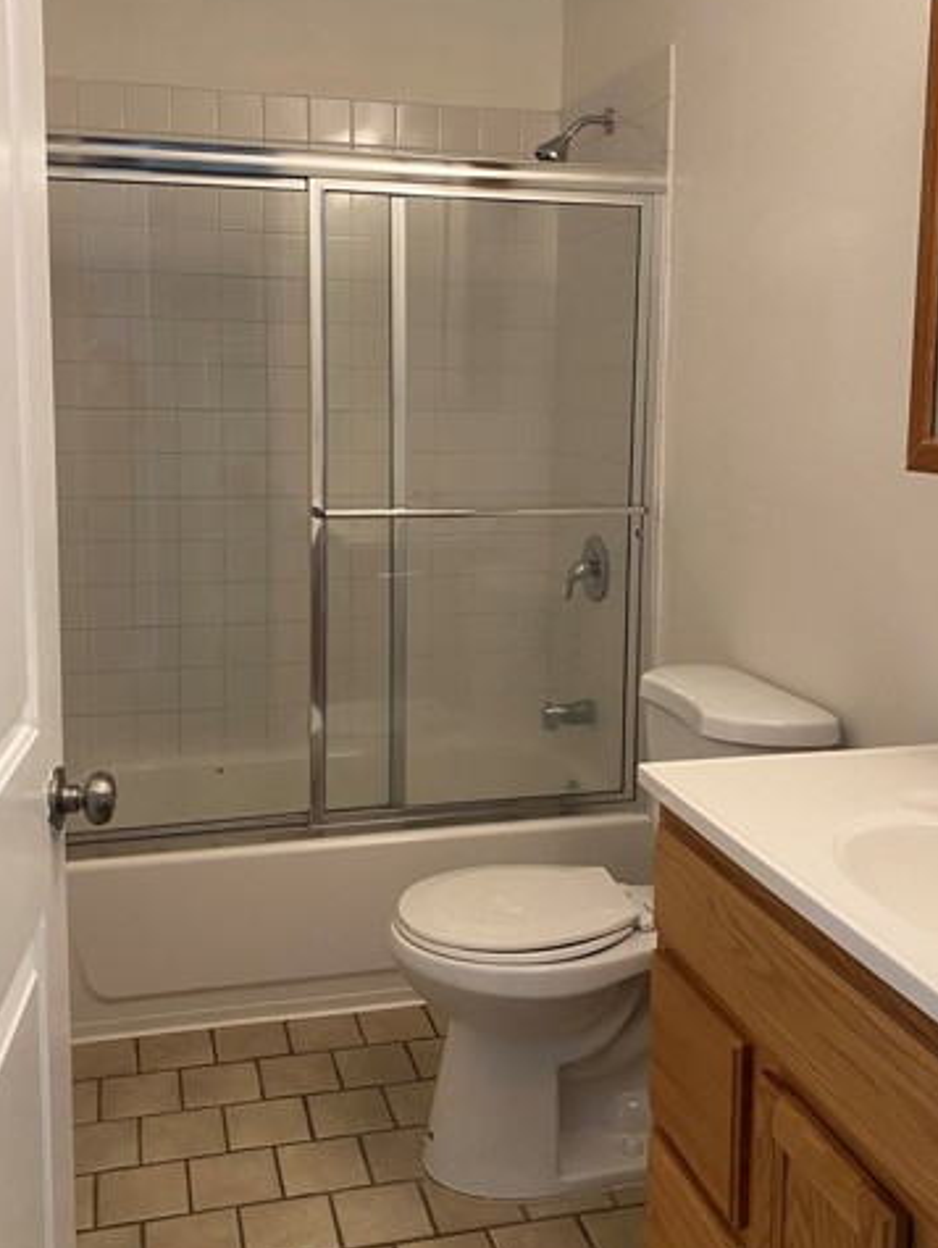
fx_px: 1263
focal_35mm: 35
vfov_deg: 52.4
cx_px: 455
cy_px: 528
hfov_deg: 40.7
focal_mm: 4.25
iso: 125
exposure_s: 1/60
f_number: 1.8
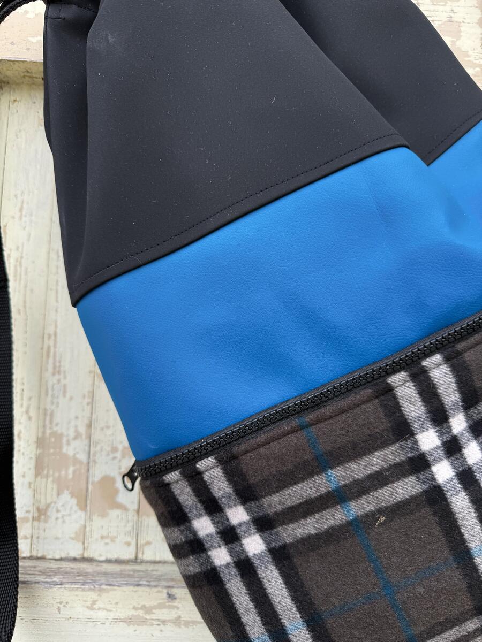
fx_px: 446
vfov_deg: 71.6
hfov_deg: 56.8
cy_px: 321
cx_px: 241
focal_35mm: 24
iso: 64
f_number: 1.78
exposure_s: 1/122
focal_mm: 6.76
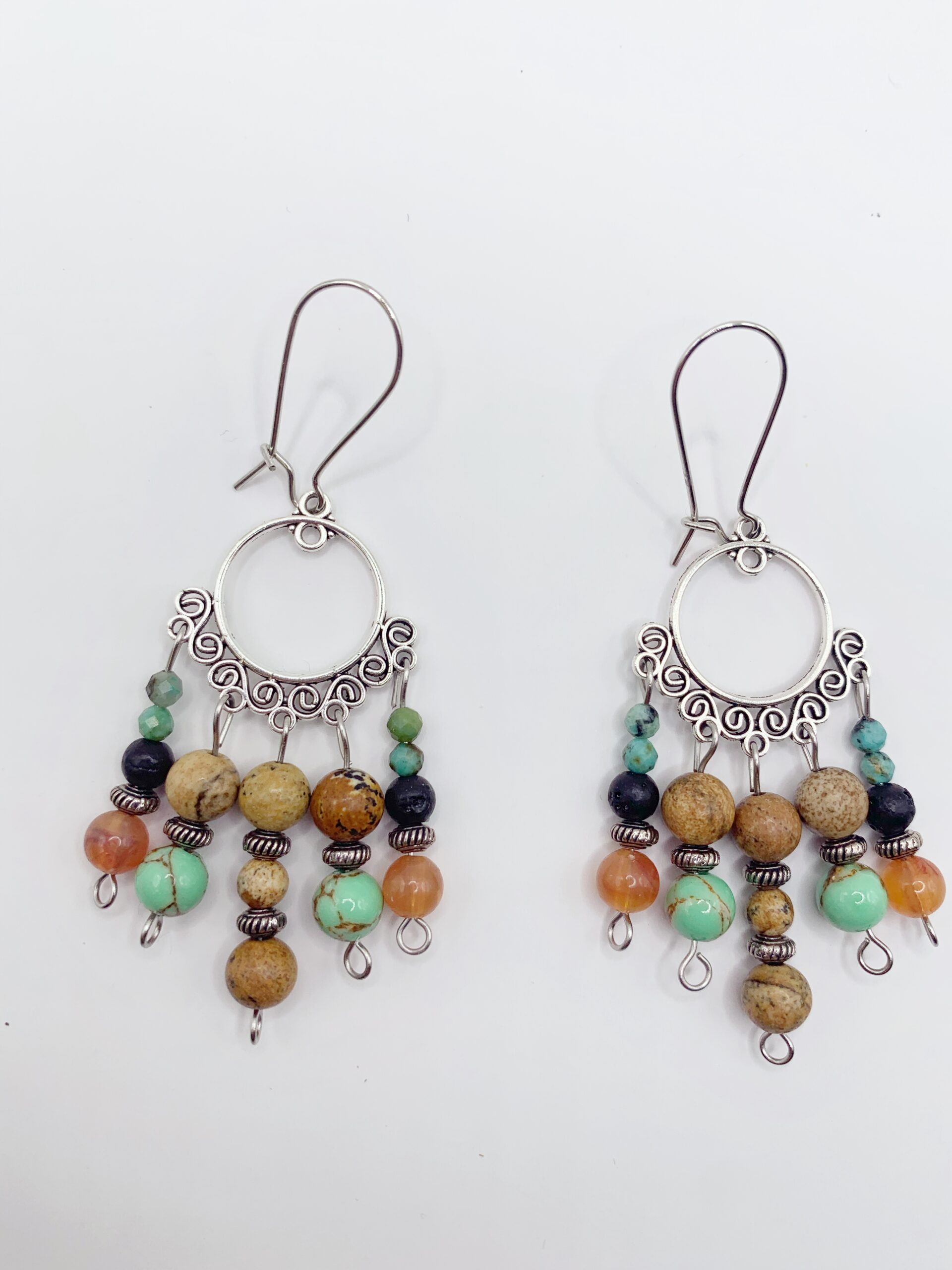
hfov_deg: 53.1
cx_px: 476
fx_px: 953
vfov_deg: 67.3
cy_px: 635
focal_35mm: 26
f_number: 1.8
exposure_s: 1/537
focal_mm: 4.25
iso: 25
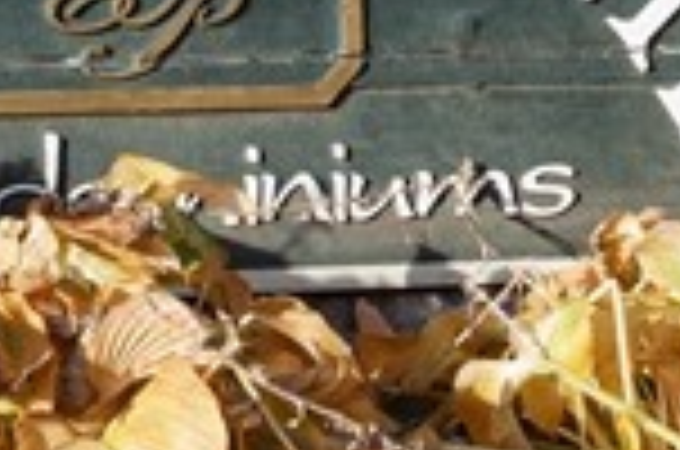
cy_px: 54
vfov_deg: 7.9
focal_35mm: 173
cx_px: 88
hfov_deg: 11.8
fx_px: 3261
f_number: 8
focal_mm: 24
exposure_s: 1/160
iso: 200
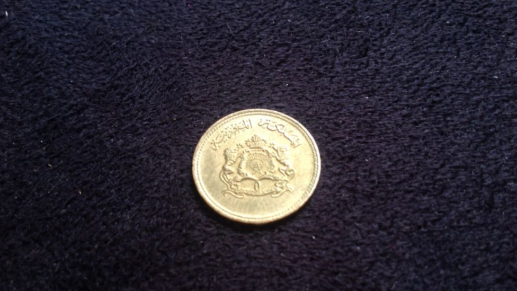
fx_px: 535
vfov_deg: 30.4
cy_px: 167
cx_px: 259
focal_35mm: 39
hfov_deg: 51.6
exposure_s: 1/40
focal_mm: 4.28
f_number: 2.4
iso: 64
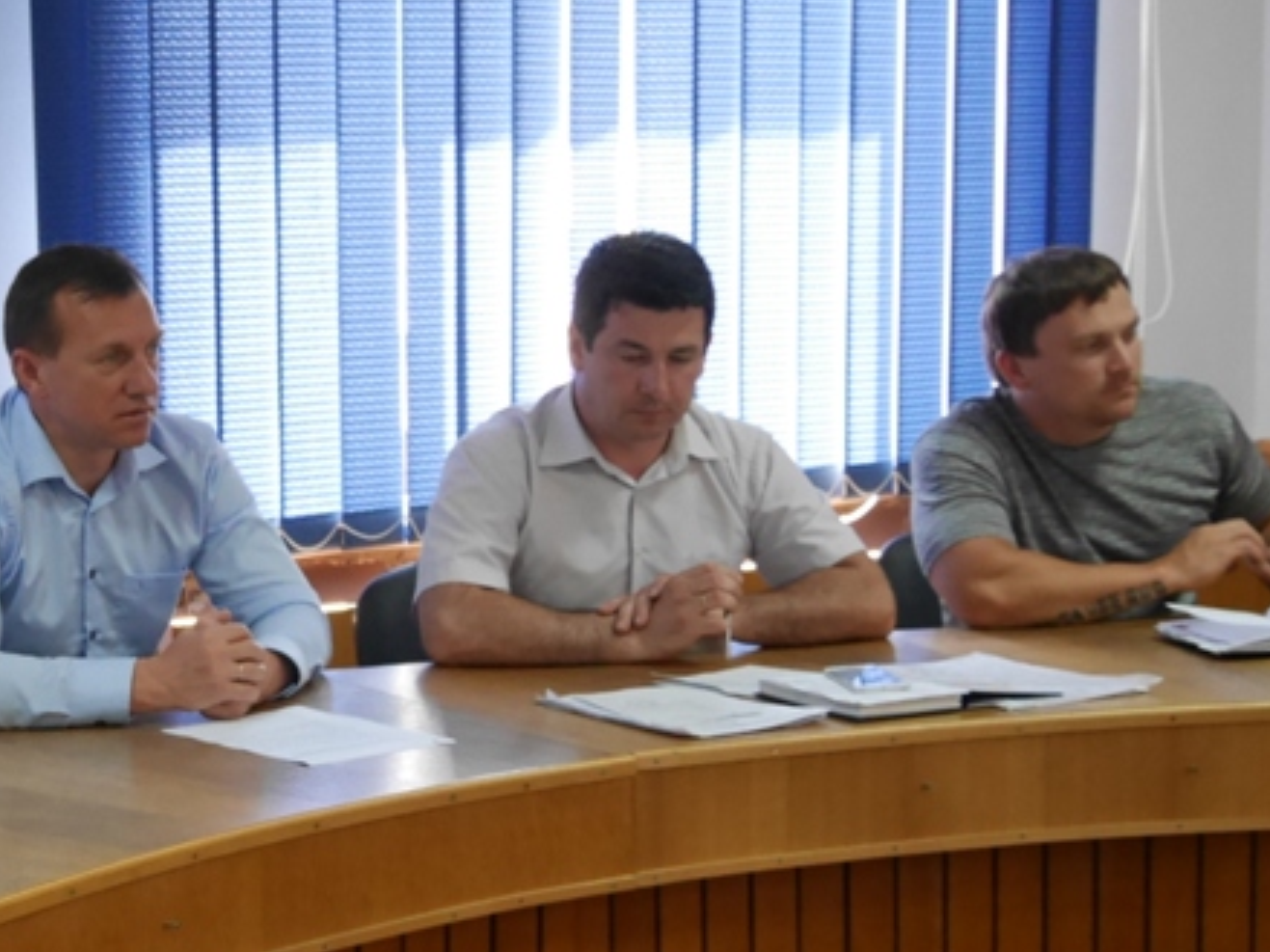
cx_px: -46
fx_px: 3081
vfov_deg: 17.5
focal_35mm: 84
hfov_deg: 22.3
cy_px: 612
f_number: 3.8
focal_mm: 19
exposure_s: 1/60
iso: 1250
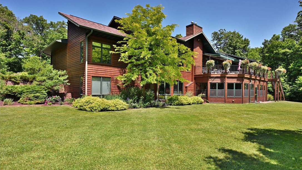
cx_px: 151
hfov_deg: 83.8
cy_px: 90
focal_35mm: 21
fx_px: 168
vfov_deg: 53.6
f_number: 5.6
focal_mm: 20
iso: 250
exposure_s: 1/640
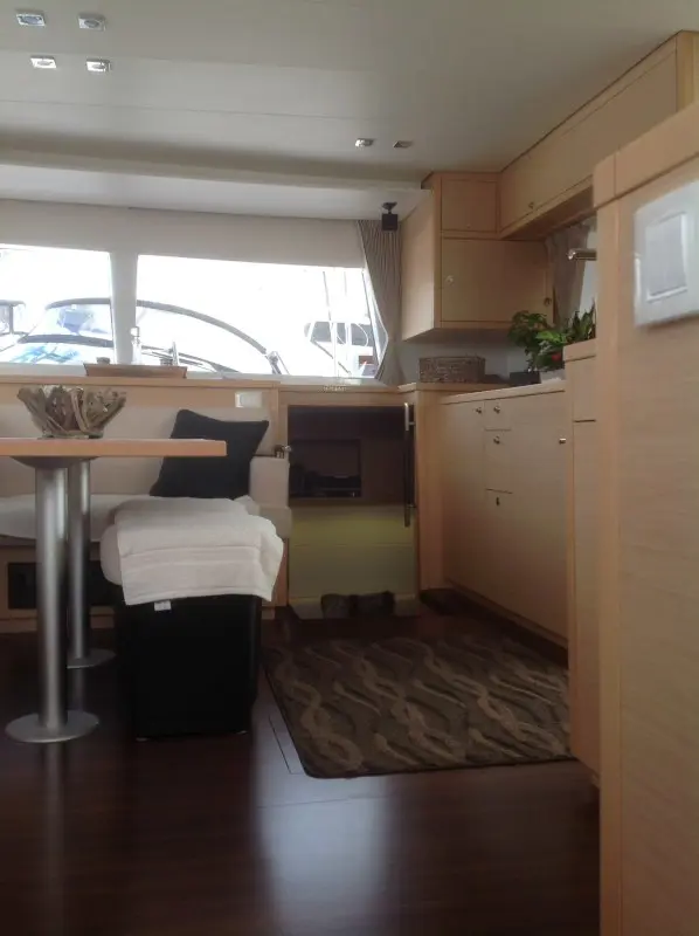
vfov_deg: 52.7
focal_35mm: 35
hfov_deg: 40.6
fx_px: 944
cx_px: 350
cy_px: 468
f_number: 2.4
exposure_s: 1/120
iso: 64
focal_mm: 4.28
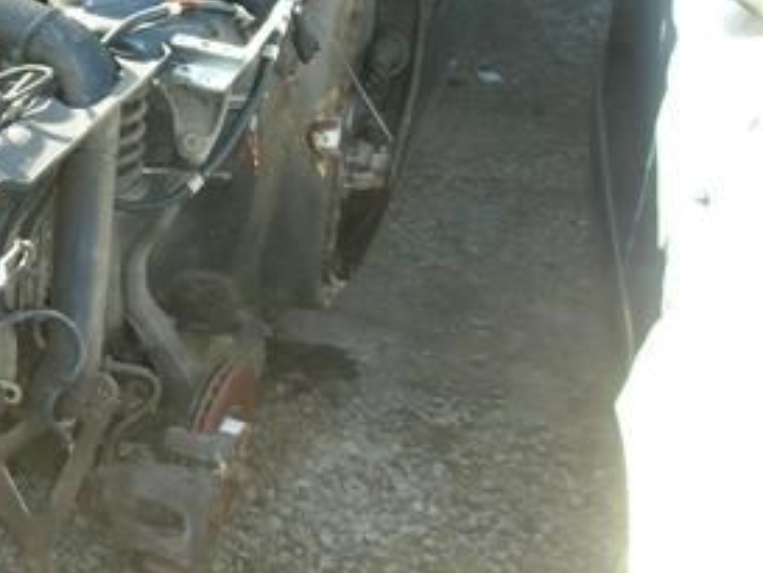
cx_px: -81
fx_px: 1808
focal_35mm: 82
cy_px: 42
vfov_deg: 17.7
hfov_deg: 22.5
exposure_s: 1/79.8
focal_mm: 5.8
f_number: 3
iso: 71
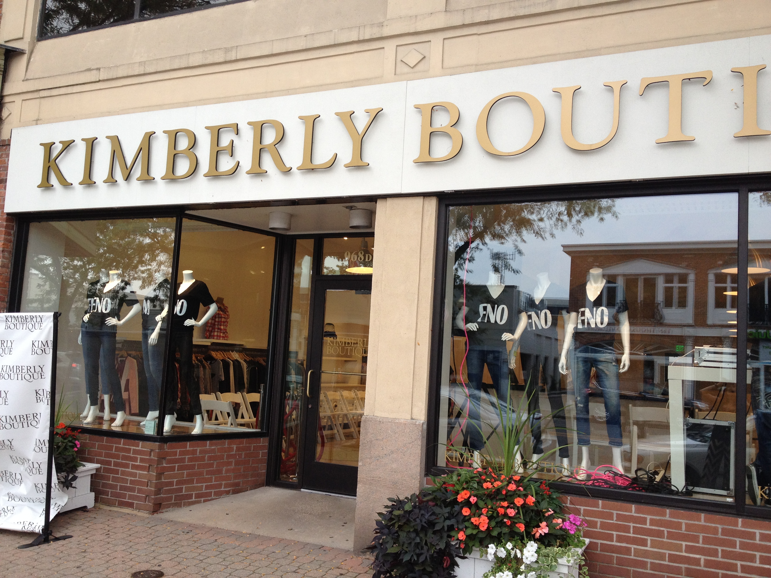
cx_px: 386
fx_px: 780
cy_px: 289
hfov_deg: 52.6
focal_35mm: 35
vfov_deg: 40.7
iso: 80
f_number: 2.4
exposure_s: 1/120
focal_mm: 4.28
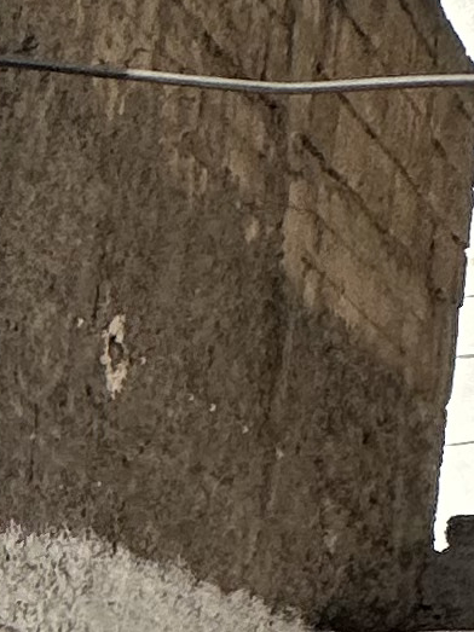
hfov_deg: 9.5
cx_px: -1092
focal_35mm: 108
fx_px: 1973
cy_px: 1100
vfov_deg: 15.8
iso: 50
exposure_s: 1/2053
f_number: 2.2
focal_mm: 2.22
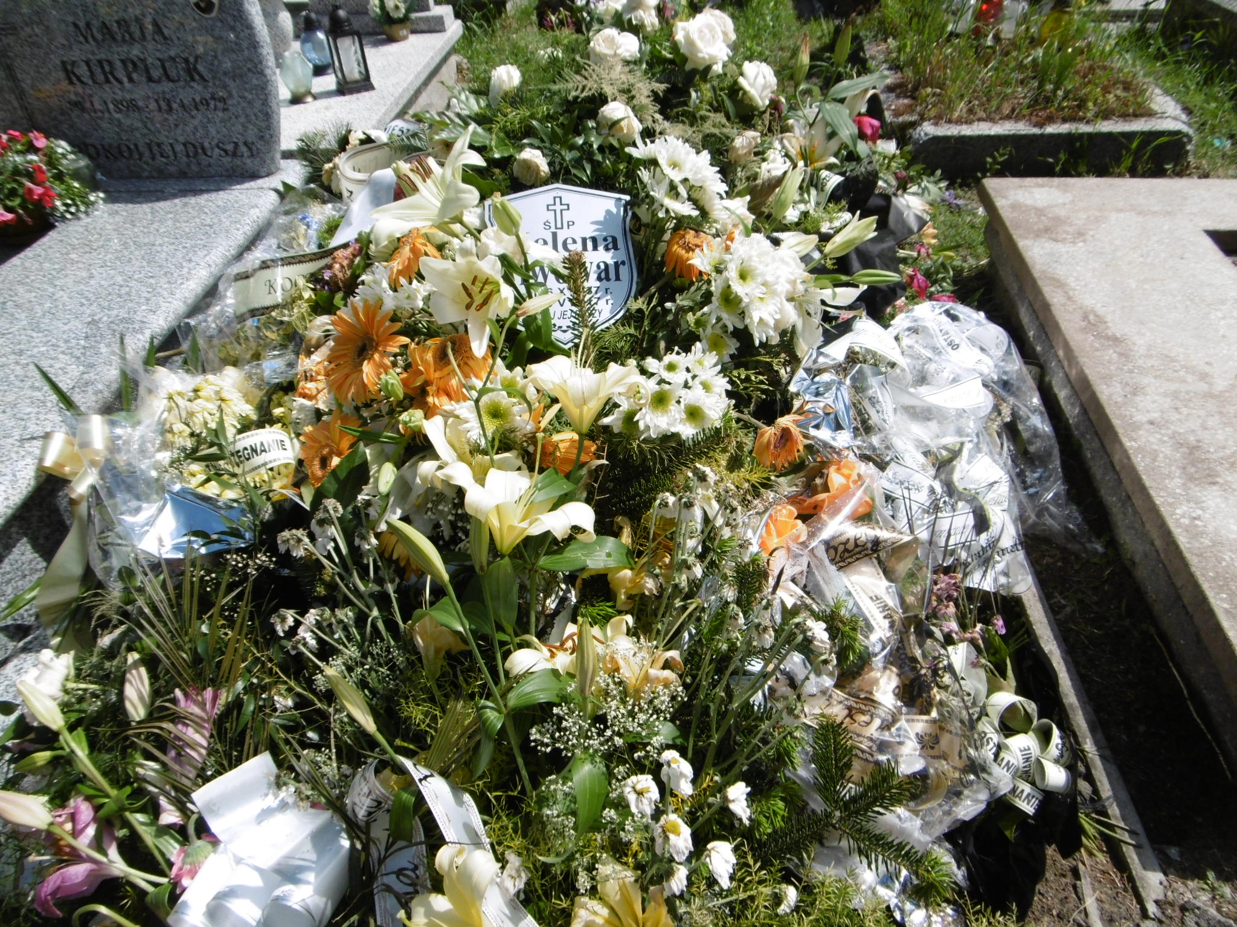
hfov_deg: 71.6
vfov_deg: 56.8
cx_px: 618
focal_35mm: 24
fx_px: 858
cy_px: 464
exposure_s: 1/320
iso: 100
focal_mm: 4.3
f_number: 7.8
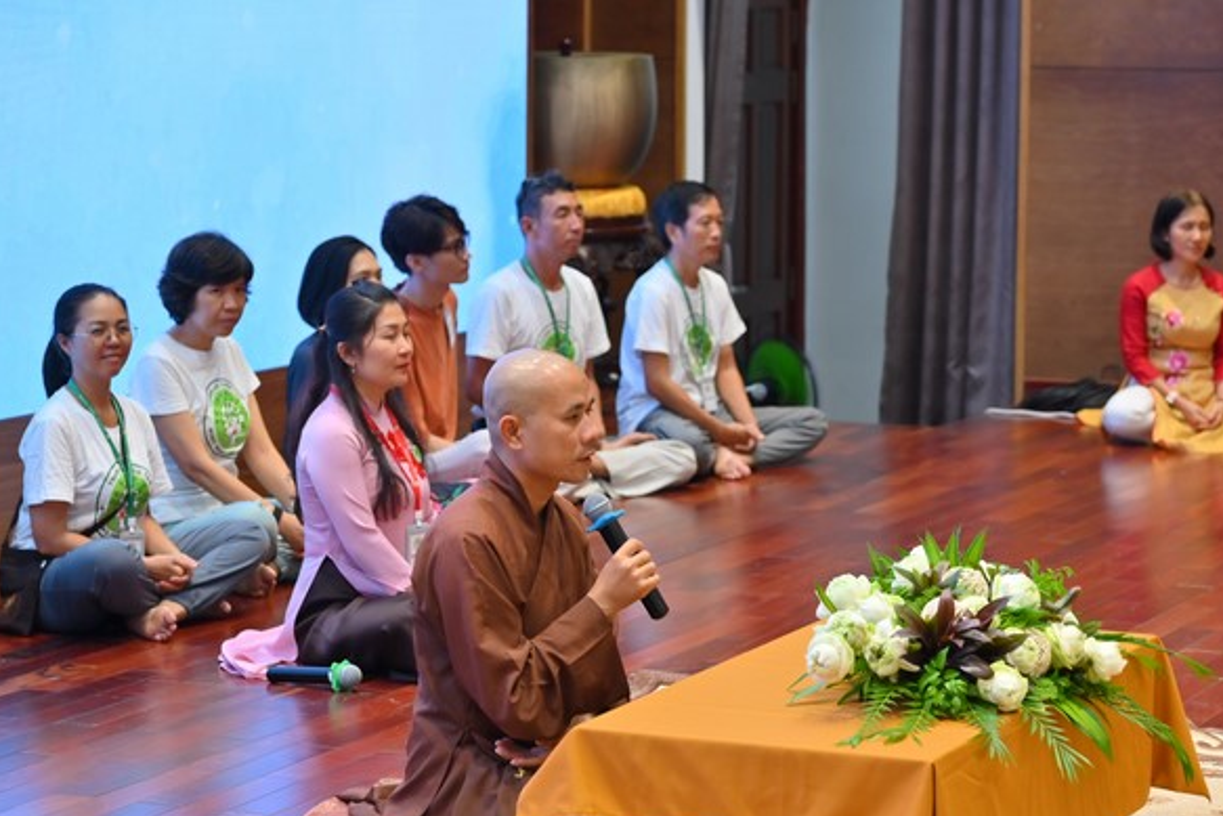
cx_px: 675
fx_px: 3975
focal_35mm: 117
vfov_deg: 11.7
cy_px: 418
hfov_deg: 17.5
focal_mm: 105
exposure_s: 1/100
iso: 1250
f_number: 5
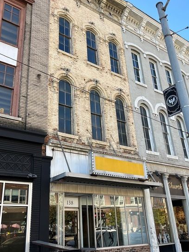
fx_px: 233
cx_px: 79
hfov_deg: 44.0
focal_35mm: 32
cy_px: 122
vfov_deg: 56.8
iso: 50
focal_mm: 5.1
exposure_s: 1/639
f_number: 1.6
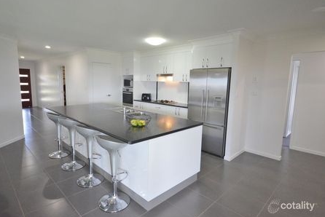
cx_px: 155
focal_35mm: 21
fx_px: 185
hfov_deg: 82.4
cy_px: 107
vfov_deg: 60.7
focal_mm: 13
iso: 2800
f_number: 4.5
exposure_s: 1/60
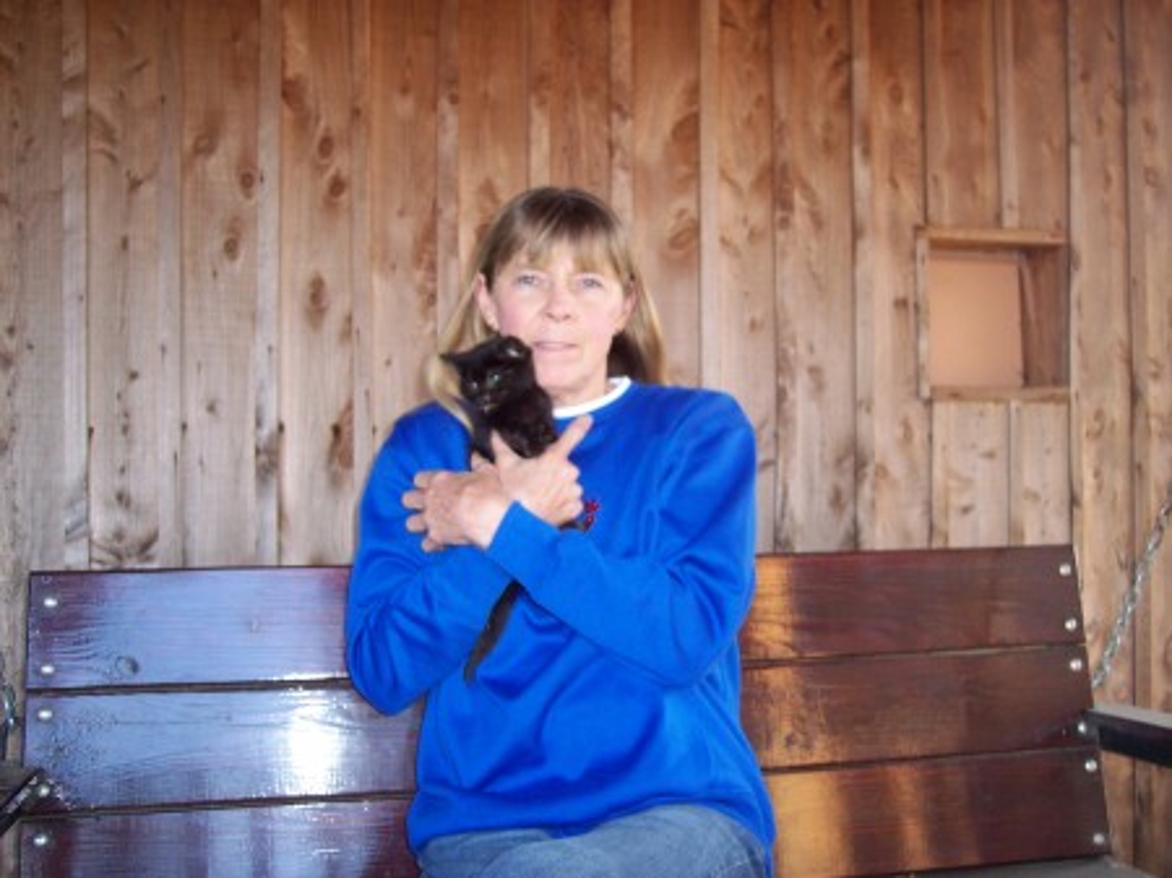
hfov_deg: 47.9
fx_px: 1320
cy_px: 439
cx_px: 586
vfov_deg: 36.8
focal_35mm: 39
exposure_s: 1/60
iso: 140
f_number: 2.8
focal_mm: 8
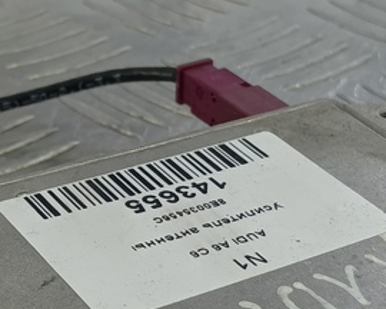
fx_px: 971
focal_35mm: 85
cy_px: 289
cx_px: 197
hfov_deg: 22.5
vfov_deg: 17.7
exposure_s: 1/100
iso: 140
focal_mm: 4.11
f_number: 1.6
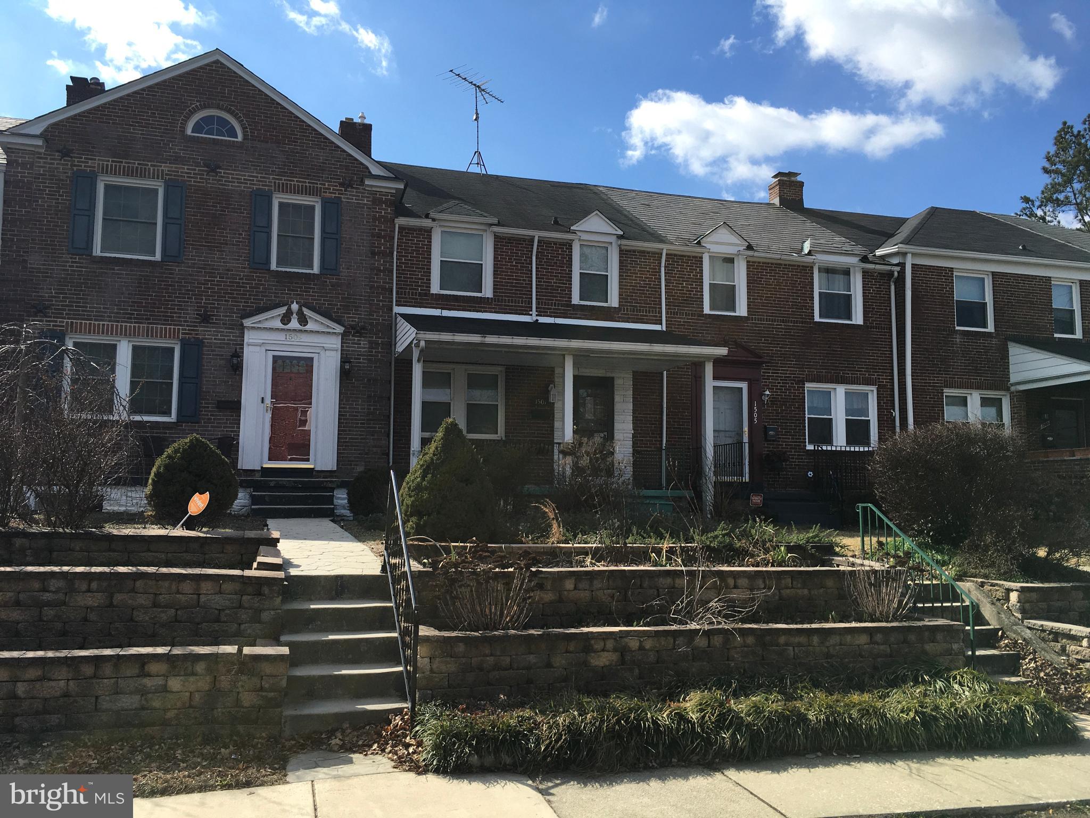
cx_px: 545
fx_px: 913
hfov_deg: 61.7
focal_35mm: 29
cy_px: 409
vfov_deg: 48.2
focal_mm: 4.15
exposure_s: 1/1451
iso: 25
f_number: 2.2
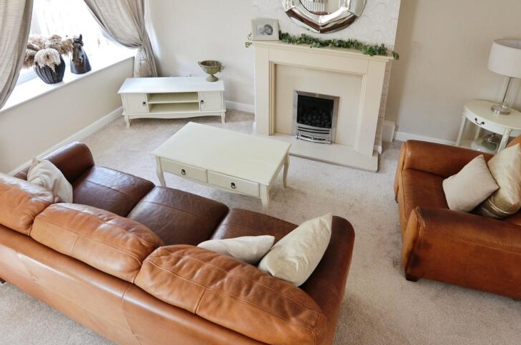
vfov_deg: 58.8
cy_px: 140
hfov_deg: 81.3
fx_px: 303
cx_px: 252
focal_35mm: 21
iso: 560
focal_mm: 10
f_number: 4
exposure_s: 1/60
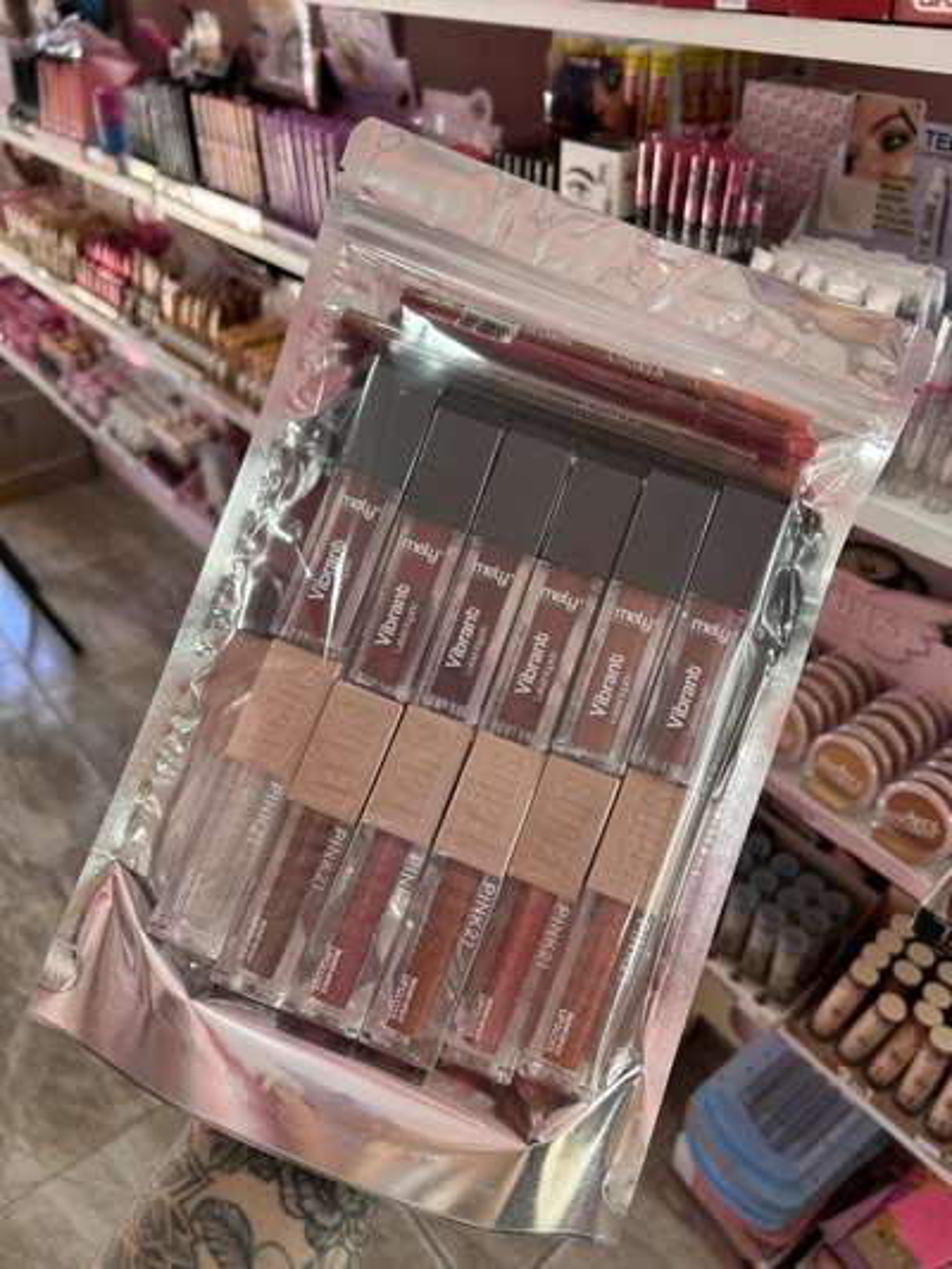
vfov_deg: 67.3
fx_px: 953
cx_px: 476
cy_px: 634
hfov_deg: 53.1
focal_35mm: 26
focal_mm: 5.7
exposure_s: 1/121
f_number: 1.5
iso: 64
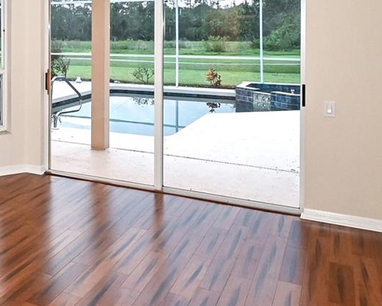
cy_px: 34
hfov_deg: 37.7
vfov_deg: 33.2
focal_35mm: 43
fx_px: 486
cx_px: -9
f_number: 7.1
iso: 800
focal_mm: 10
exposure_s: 1/60
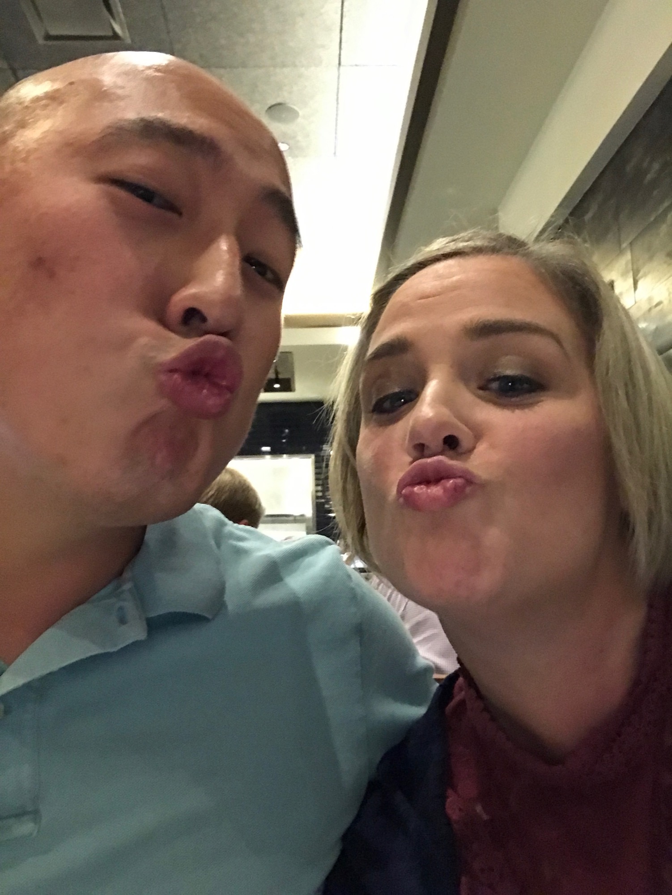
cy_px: 448
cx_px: 336
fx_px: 828
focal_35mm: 32
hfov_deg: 44.2
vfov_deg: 56.8
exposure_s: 1/15
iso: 800
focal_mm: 2.87
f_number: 2.2
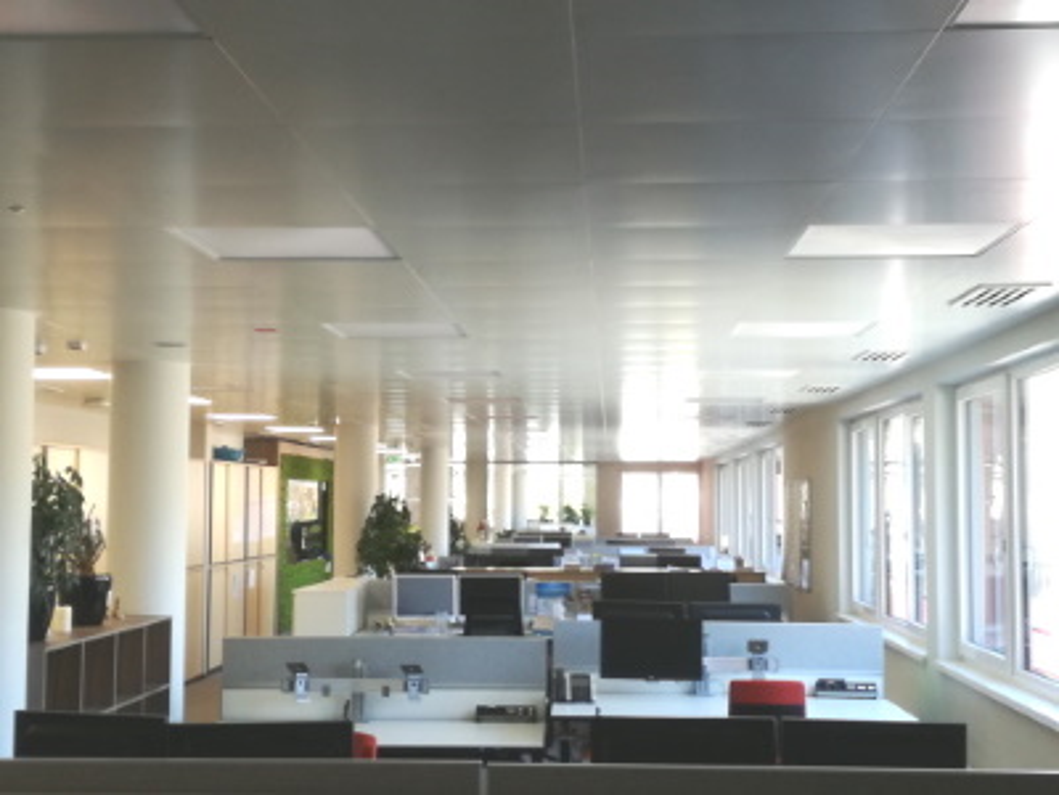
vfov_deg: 29.7
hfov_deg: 38.9
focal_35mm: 49
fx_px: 1499
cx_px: 530
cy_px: 398
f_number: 2
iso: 80
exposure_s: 1/50
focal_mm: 3.79
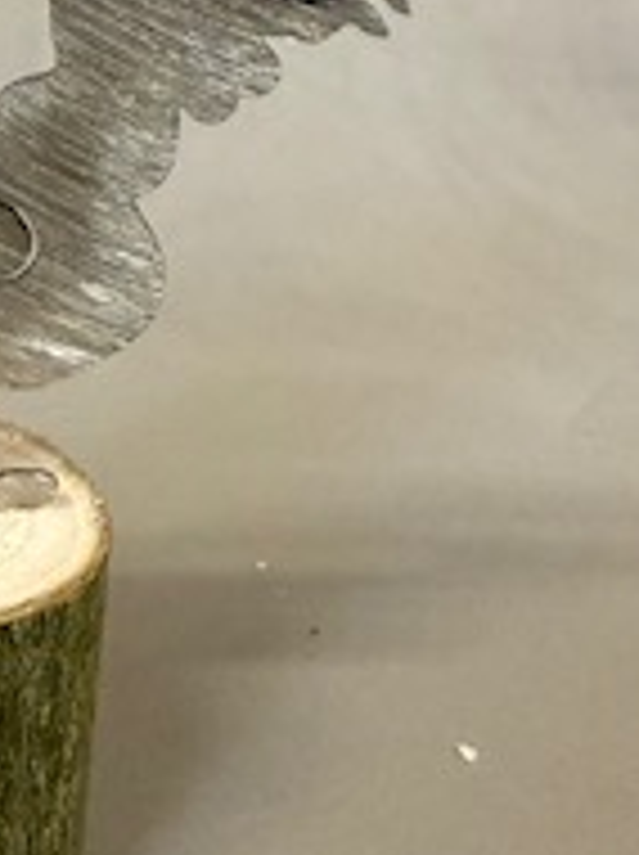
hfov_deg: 17.8
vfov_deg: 23.3
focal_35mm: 81
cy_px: 22
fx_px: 1998
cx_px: 40
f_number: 2.2
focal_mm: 2.22
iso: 320
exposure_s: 1/50
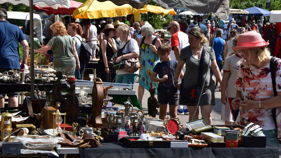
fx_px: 730
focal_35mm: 98
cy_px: 76
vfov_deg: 12.4
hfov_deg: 21.8
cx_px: 140
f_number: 7.1
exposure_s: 1/800
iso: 320
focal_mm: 62
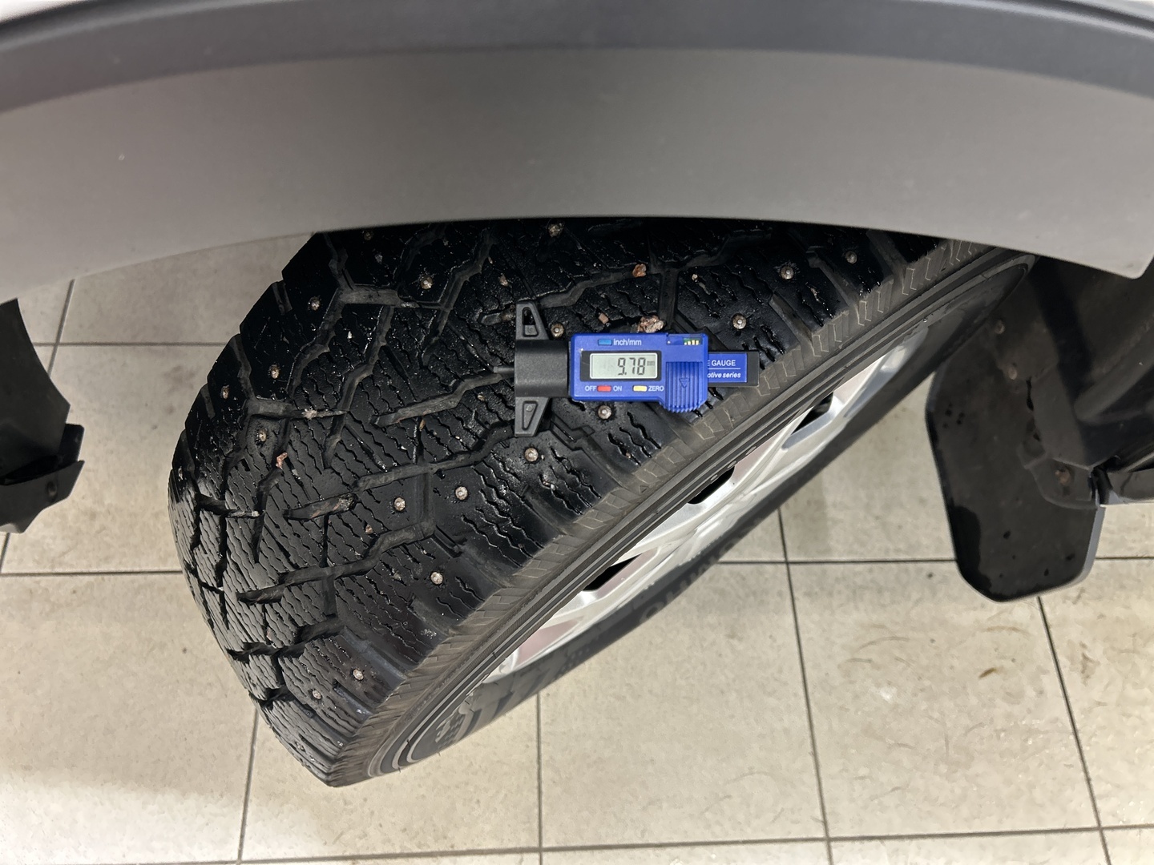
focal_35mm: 26
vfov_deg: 53.1
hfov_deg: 67.3
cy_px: 432
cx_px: 577
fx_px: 867
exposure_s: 1/50
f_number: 1.5
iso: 200
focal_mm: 5.7
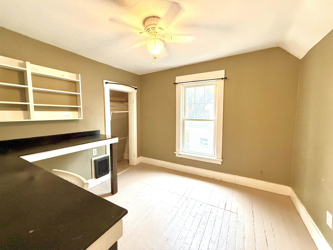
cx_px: 166
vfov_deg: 85.7
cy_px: 125
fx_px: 135
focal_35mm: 14
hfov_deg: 102.1
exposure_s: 1/63
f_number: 2.2
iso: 320
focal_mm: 2.22
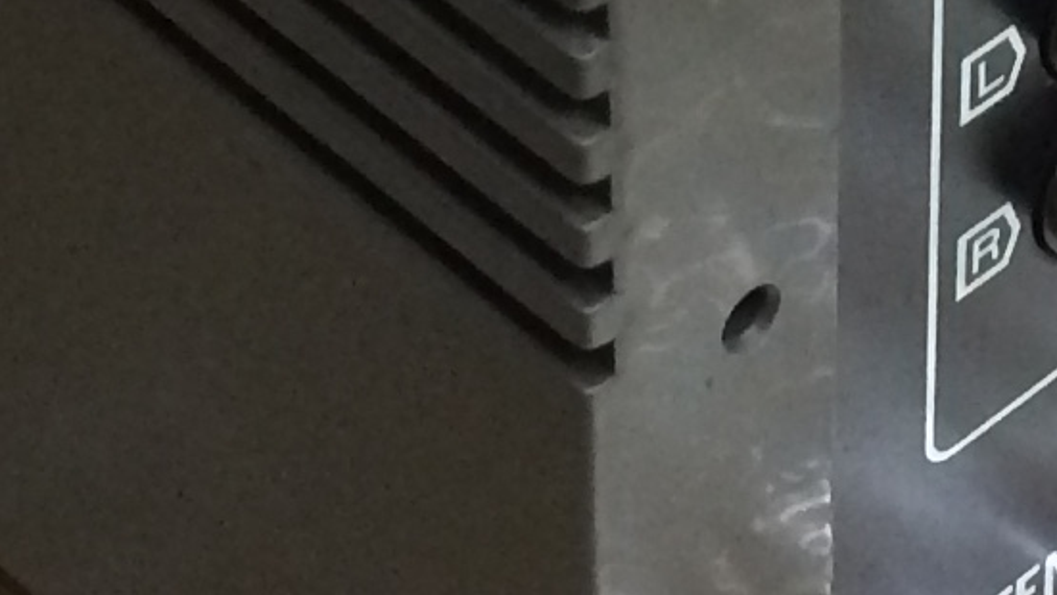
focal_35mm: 187
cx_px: 1349
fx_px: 5241
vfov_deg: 6.1
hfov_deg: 11.2
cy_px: -987
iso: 250
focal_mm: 4.15
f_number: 2.2
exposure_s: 1/33
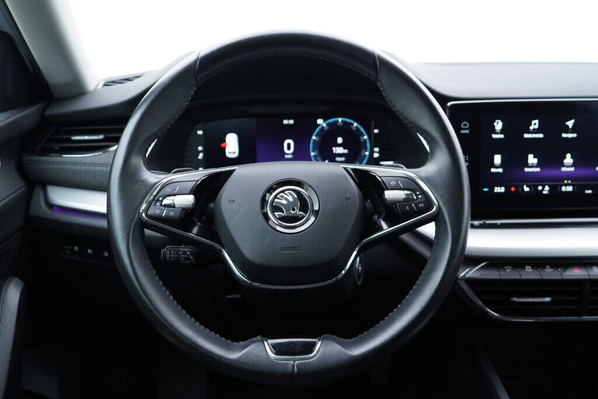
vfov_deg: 36.9
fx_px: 598
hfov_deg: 53.1
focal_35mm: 36
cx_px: 299
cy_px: 200
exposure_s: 1/40
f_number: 2.8
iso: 250
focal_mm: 24
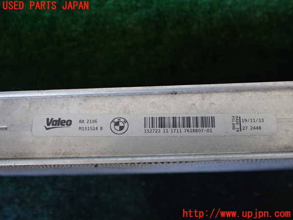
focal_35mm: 30
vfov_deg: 46.8
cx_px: 146
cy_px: 110
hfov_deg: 60.0
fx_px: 254
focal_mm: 5.4
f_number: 2.3
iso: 640
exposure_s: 1/125
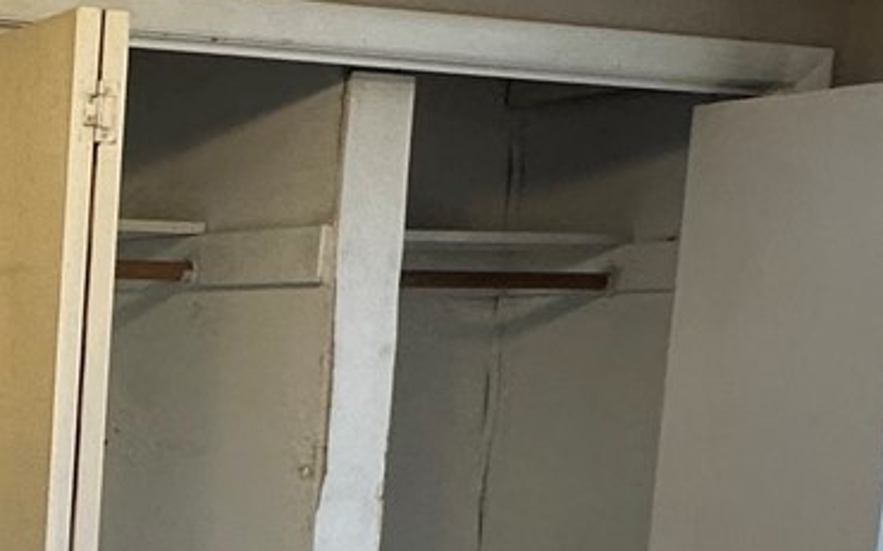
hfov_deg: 22.1
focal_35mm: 77
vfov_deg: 16.4
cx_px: -444
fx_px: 1852
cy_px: 601
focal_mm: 2.22
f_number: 2.2
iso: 200
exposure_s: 1/120
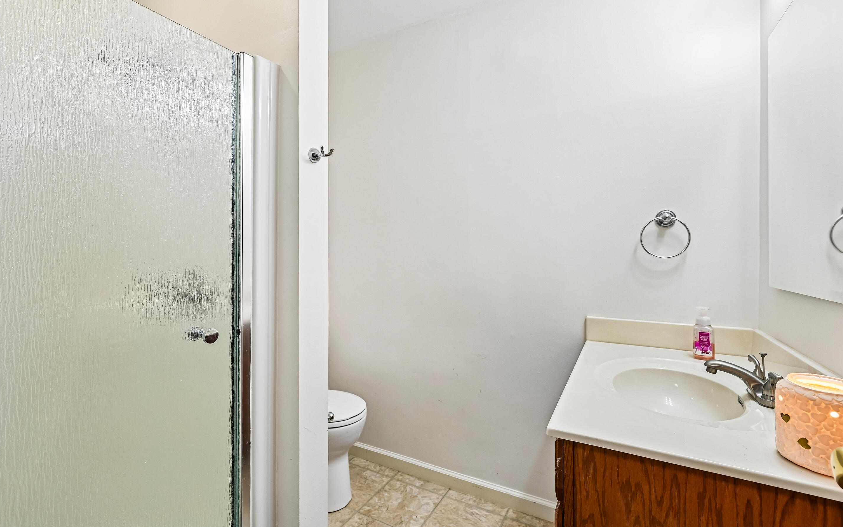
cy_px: 251
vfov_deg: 71.2
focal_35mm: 16
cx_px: 409
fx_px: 368
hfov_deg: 97.8
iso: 400
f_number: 4.8
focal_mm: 15
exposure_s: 1/45
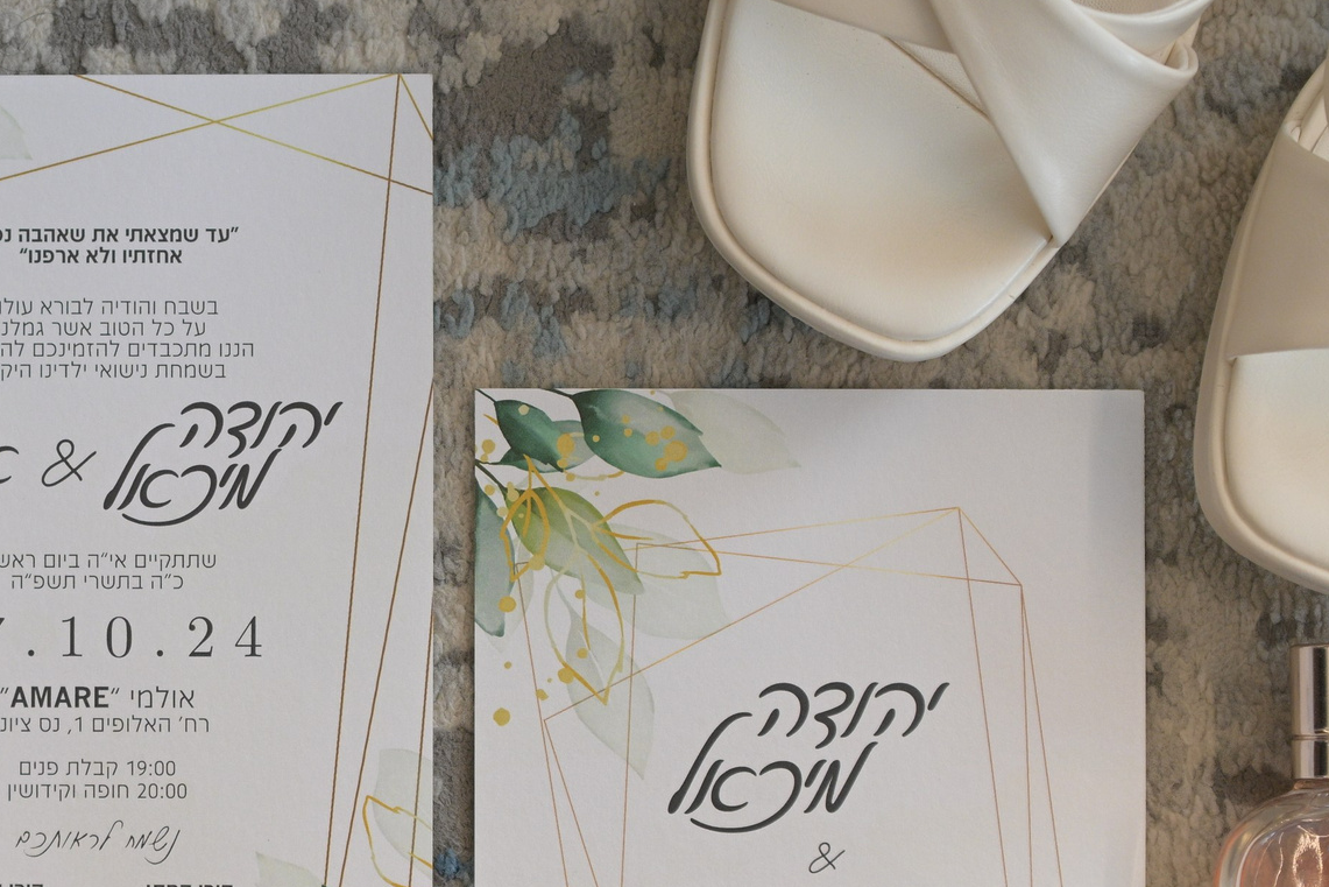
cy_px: 544
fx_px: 5796
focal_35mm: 157
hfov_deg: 13.0
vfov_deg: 8.7
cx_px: 160
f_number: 3.5
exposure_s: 1/200
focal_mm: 70
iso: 640
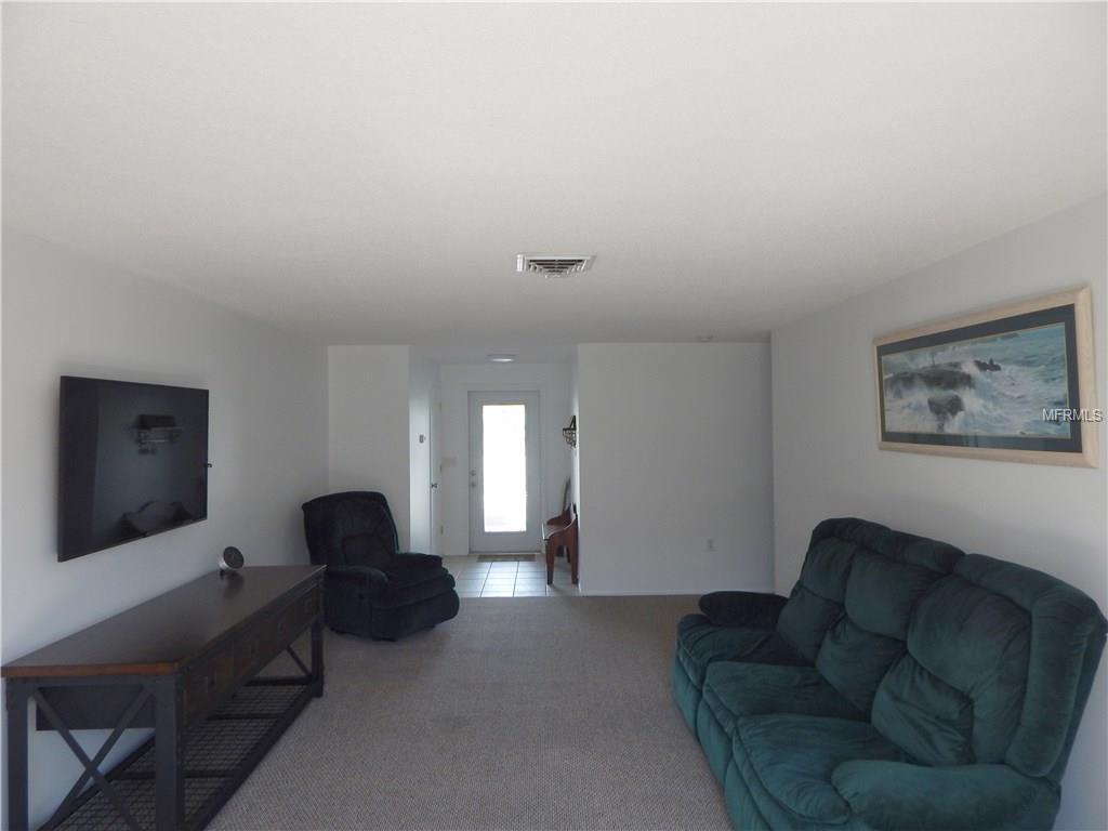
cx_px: 554
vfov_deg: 61.1
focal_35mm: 22
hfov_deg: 76.4
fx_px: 704
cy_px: 416
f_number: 3
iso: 125
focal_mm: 4
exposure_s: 1/100
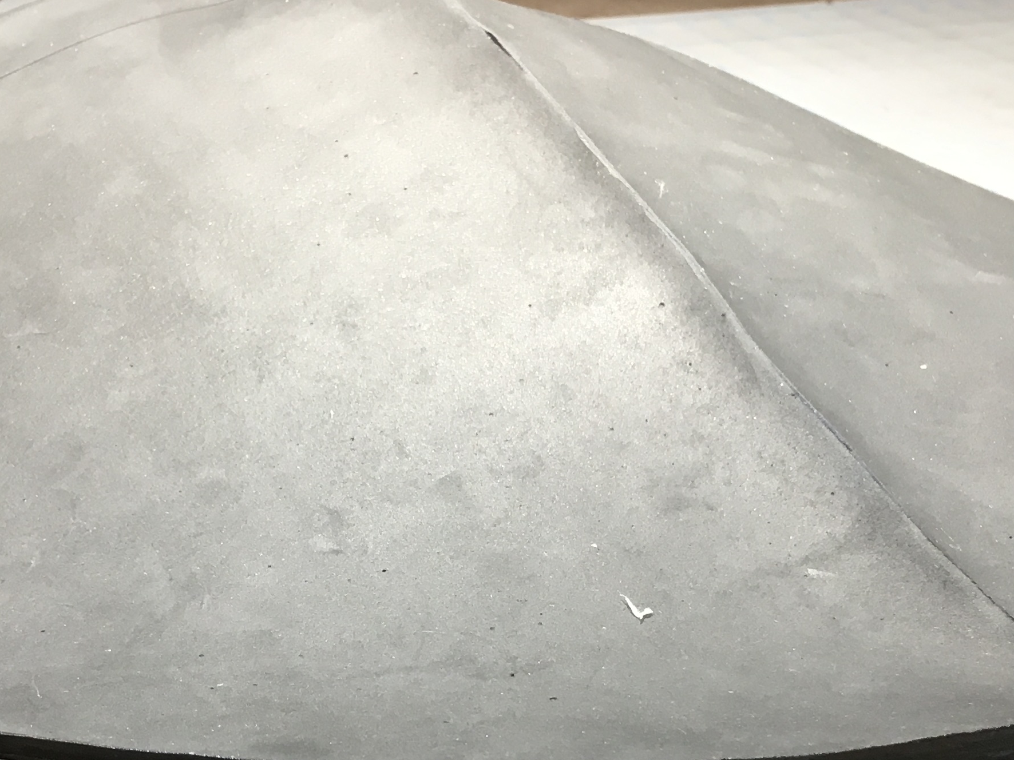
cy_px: 727
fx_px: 1933
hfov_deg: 29.4
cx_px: 447
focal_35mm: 66
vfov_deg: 21.6
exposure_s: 1/30
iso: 50
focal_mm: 4.15
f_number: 2.2
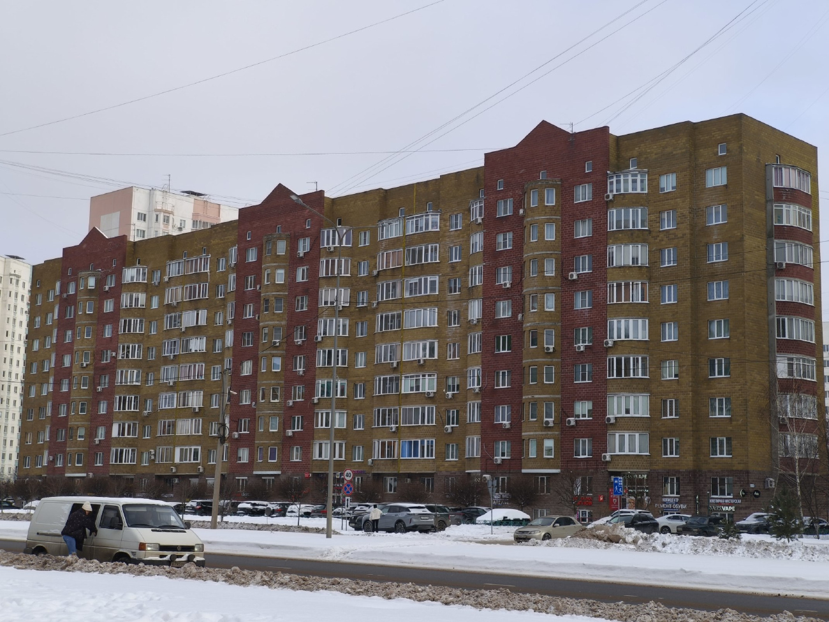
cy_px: 311
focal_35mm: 50
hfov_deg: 38.2
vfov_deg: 29.1
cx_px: 414
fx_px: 1197
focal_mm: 7.1
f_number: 1.9
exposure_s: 1/189
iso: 50
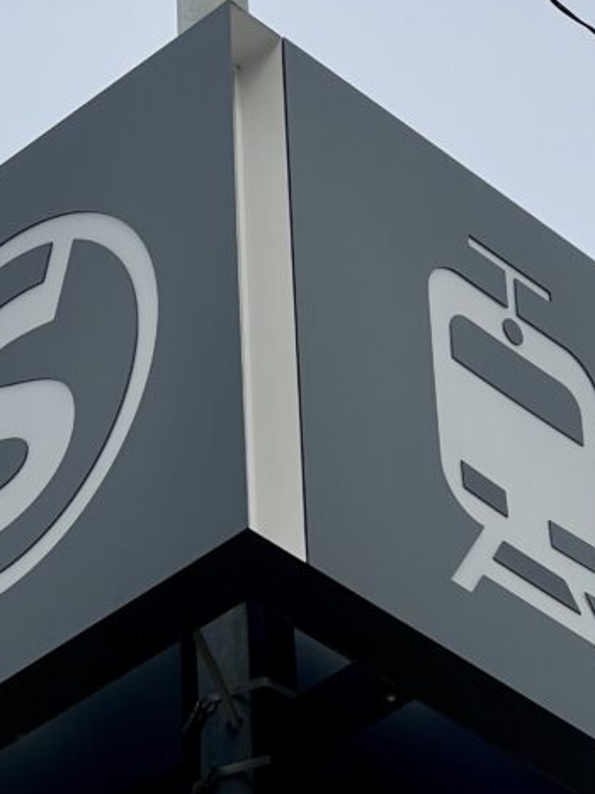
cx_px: 321
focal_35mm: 169
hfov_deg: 8.8
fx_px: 3875
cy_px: 466
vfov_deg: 11.7
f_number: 2.8
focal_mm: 9
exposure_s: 1/1357
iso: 32
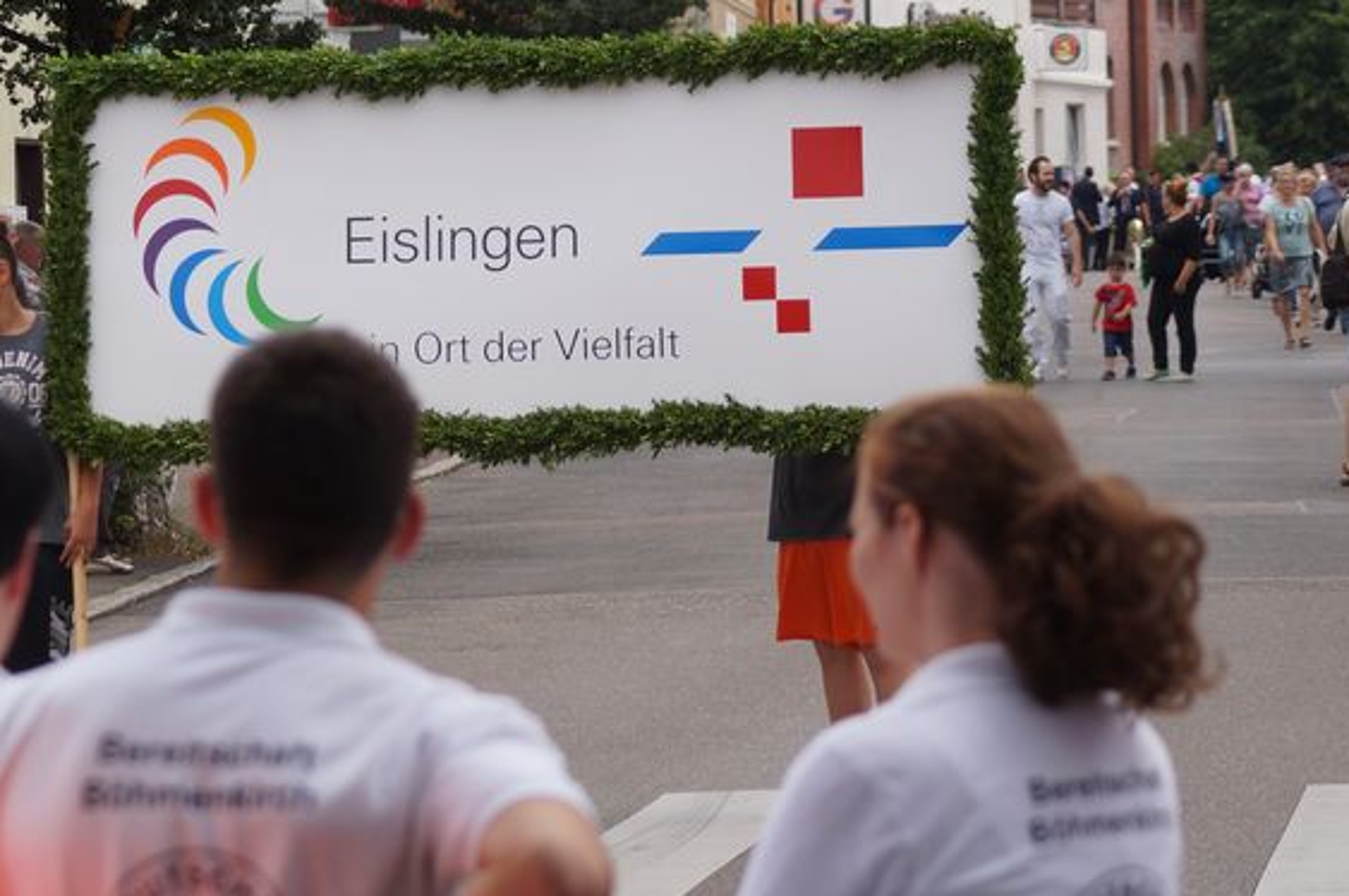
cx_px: 441
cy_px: 219
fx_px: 8680
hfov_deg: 8.9
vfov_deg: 5.9
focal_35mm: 232
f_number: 5.6
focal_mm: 85
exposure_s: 1/250
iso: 100
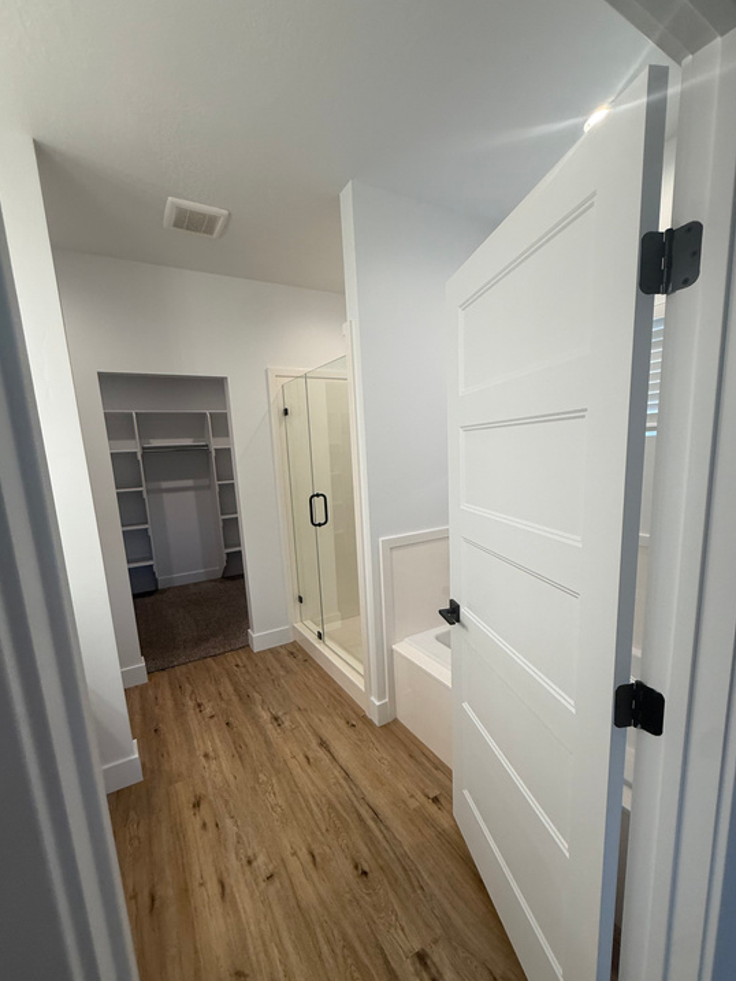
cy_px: 523
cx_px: 369
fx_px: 425
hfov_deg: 81.8
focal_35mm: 15
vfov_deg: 98.0
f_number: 2.2
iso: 125
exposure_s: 1/120
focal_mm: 2.22
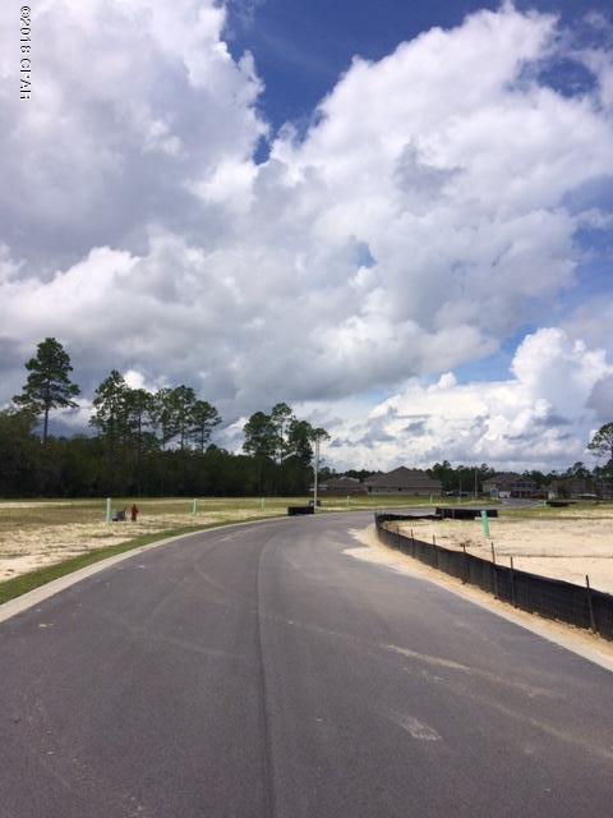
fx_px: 685
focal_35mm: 29
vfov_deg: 61.7
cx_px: 306
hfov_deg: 48.2
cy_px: 409
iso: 40
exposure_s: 1/5882
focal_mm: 4.15
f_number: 2.2
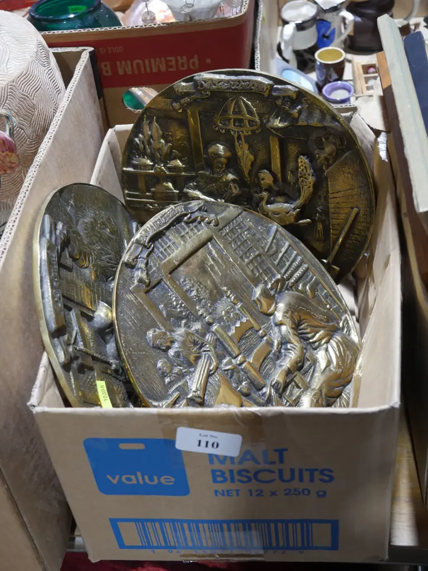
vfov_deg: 39.6
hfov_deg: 30.3
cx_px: 214
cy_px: 286
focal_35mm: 48
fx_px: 791
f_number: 5.2
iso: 800
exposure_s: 1/60
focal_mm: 24
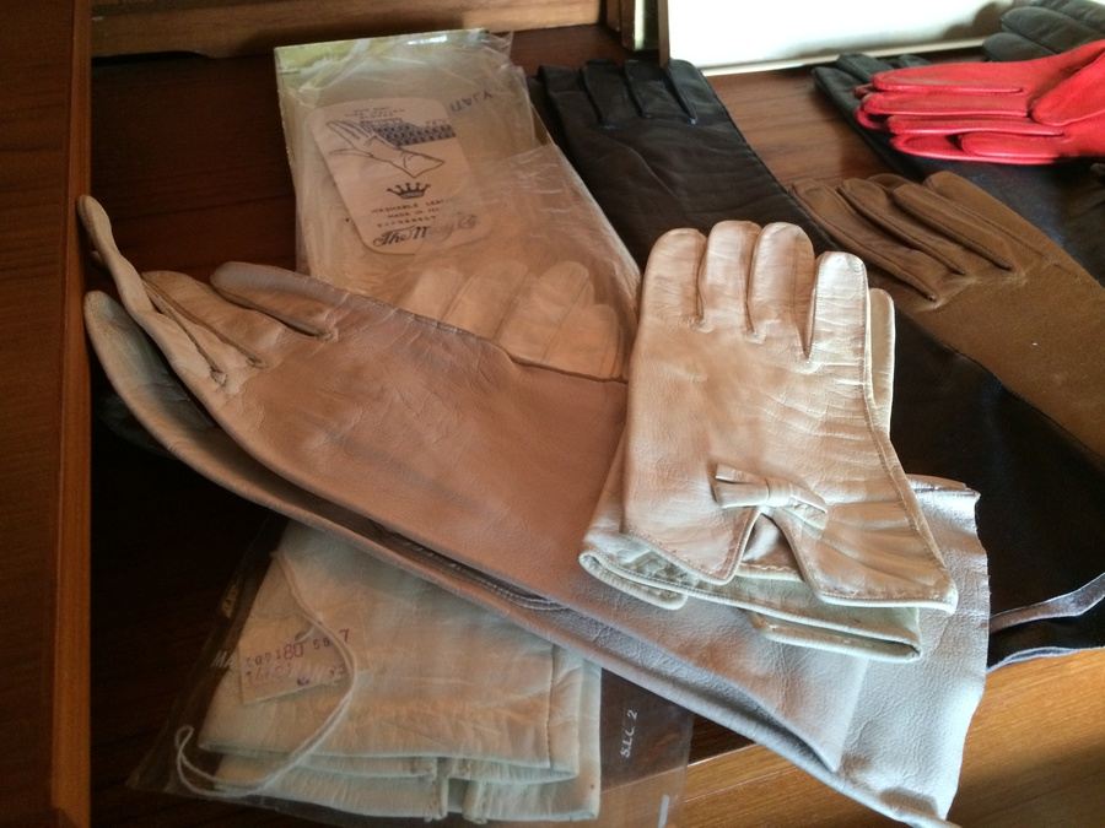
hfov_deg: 60.0
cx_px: 552
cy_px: 414
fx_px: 958
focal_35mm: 30
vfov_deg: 46.8
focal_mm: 4.12
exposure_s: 1/24
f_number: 2.2
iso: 320
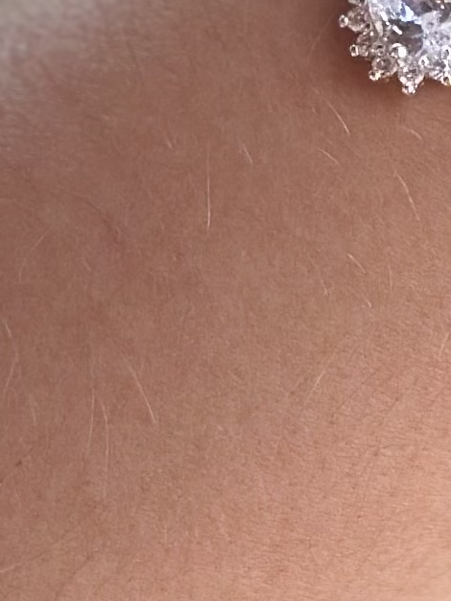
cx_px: 360
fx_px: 5364
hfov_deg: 4.8
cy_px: -66
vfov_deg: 6.4
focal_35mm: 309
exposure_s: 1/121
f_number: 1.78
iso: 100
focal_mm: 6.86
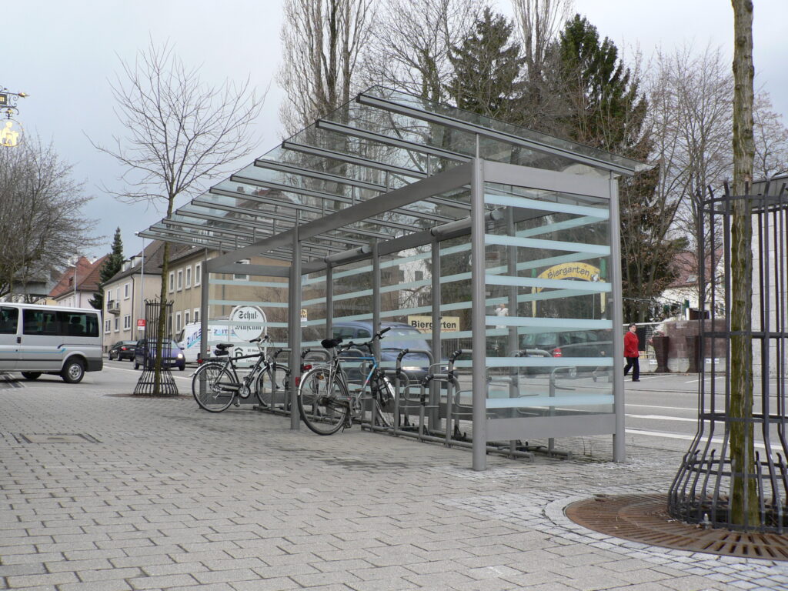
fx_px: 820
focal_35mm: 36
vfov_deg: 39.7
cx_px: 394
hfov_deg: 51.4
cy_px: 296
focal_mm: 6
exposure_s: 1/100
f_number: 4
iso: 80
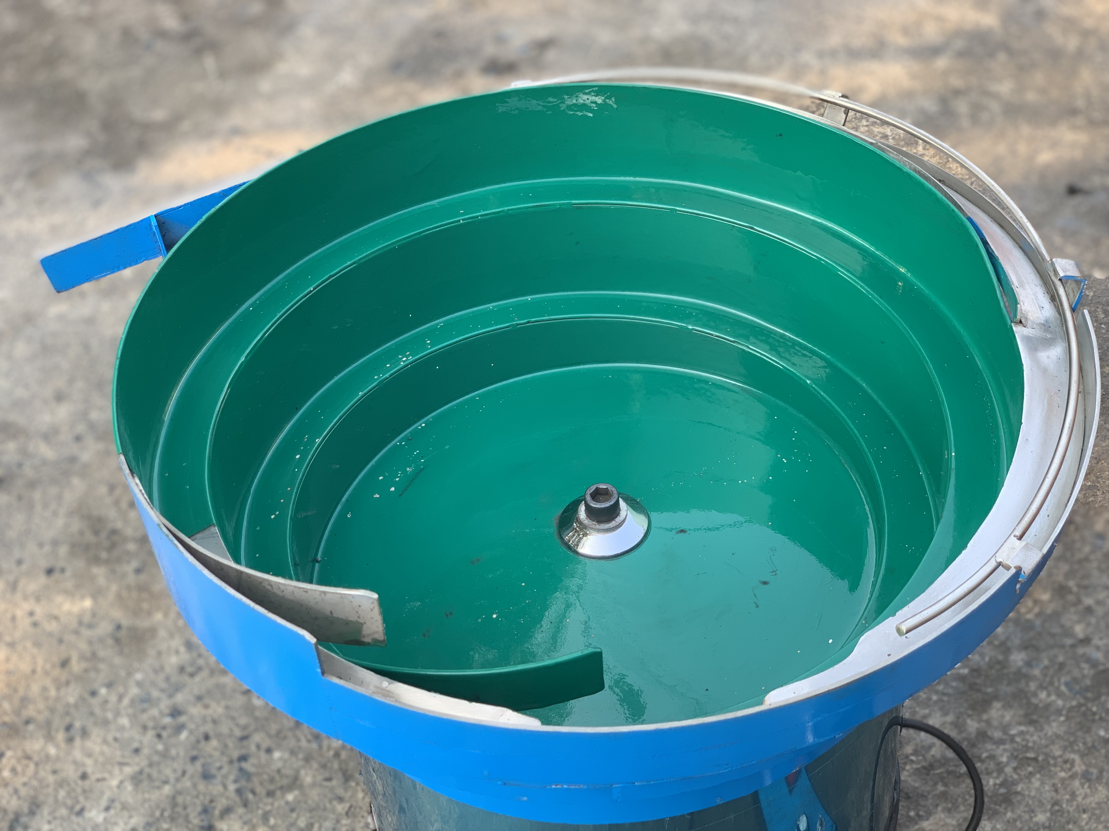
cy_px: 416
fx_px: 1666
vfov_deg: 28.0
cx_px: 554
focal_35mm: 52
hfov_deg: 36.8
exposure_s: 1/122
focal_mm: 6
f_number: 2.4
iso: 25
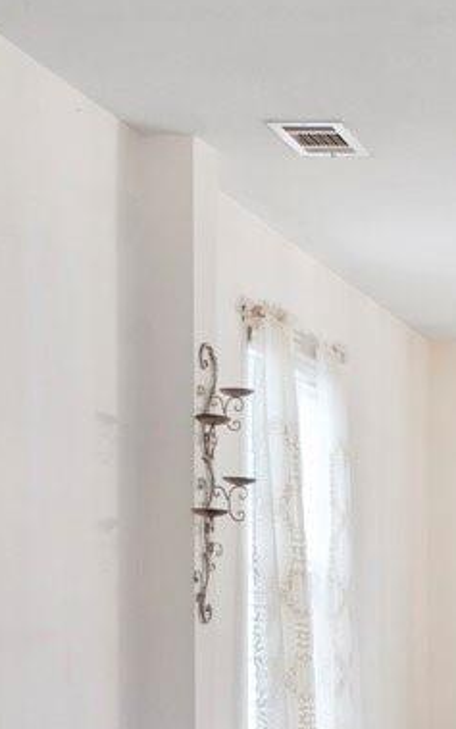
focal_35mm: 88
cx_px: 822
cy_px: 734
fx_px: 1749
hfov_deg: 13.4
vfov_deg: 22.6
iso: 100
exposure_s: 1
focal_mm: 16
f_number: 11
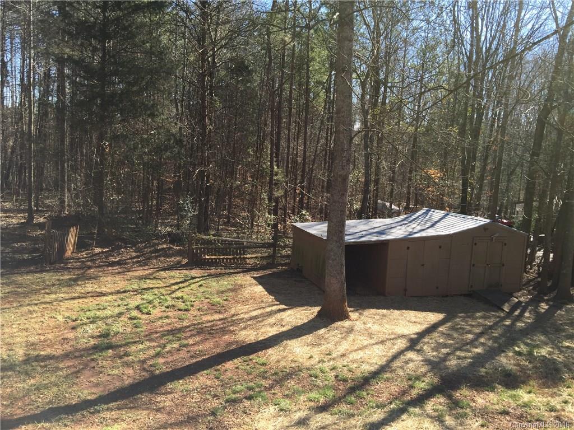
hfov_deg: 61.7
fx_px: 481
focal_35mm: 29
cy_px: 215
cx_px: 287
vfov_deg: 48.2
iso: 32
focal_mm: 4.15
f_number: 2.2
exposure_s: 1/608
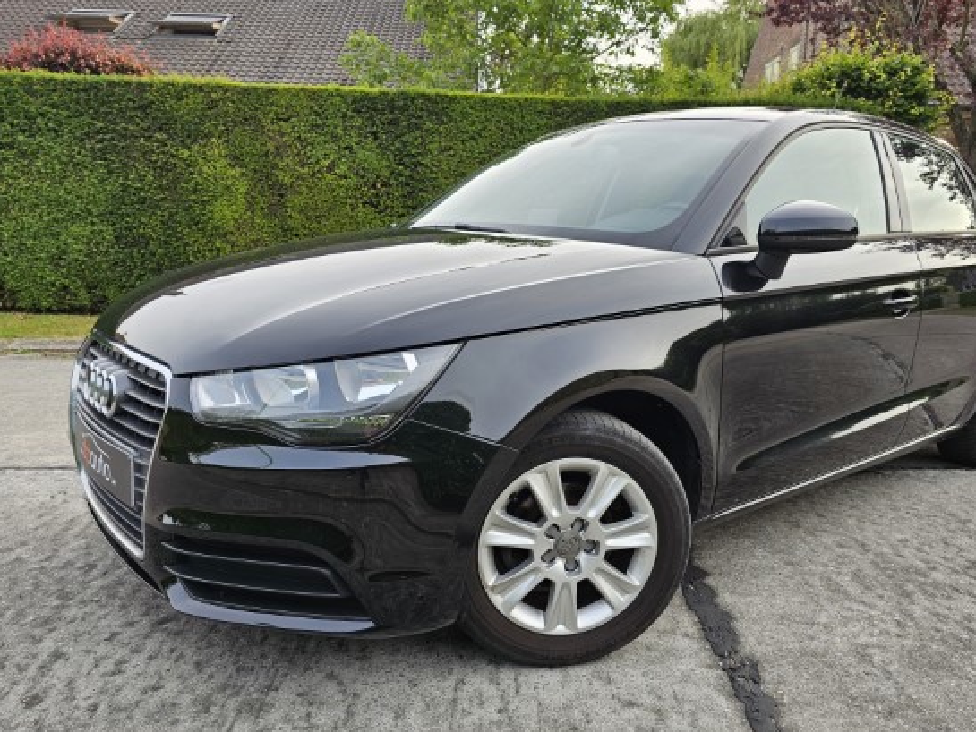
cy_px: 412
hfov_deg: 65.0
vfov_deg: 51.2
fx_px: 761
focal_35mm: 27
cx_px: 557
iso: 20
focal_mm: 6.3
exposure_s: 1/180
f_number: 1.7
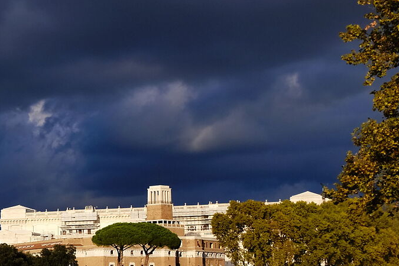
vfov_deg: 14.0
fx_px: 1064
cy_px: 268
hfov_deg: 20.3
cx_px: -39
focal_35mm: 96
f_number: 8
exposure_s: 1/400
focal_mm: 18
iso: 200
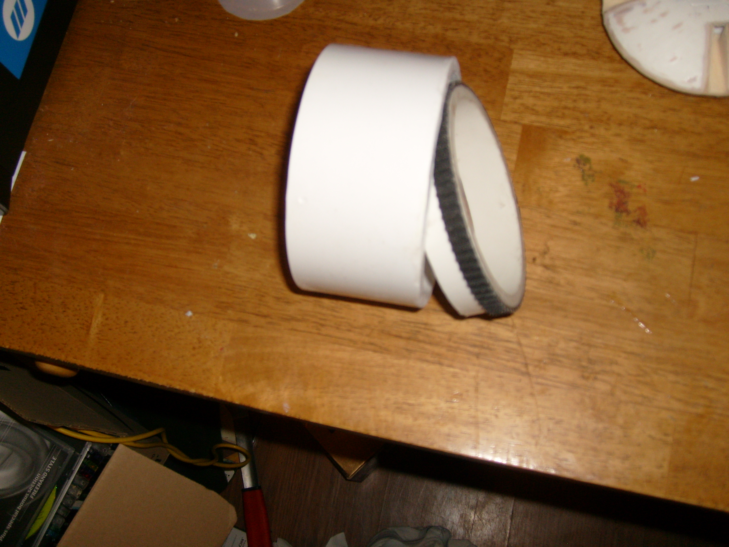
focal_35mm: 35
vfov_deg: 40.7
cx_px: 364
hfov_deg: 52.6
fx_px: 737
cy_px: 274
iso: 100
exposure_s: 1/45
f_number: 2.8
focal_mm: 5.8
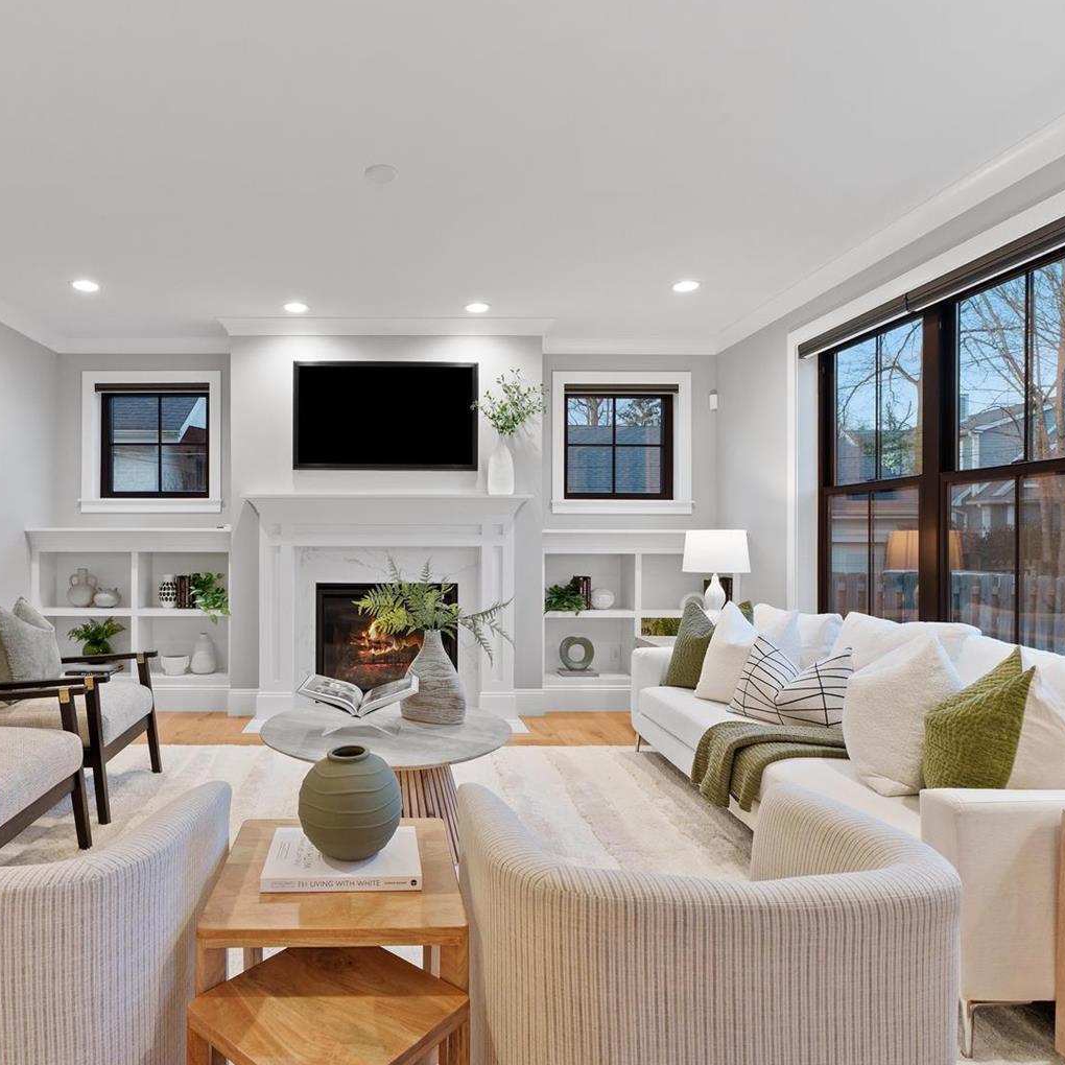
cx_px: 392
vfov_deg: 74.8
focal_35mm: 20
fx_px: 696
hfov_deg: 73.4
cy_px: 536
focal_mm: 10
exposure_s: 1/5
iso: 400
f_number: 5.6
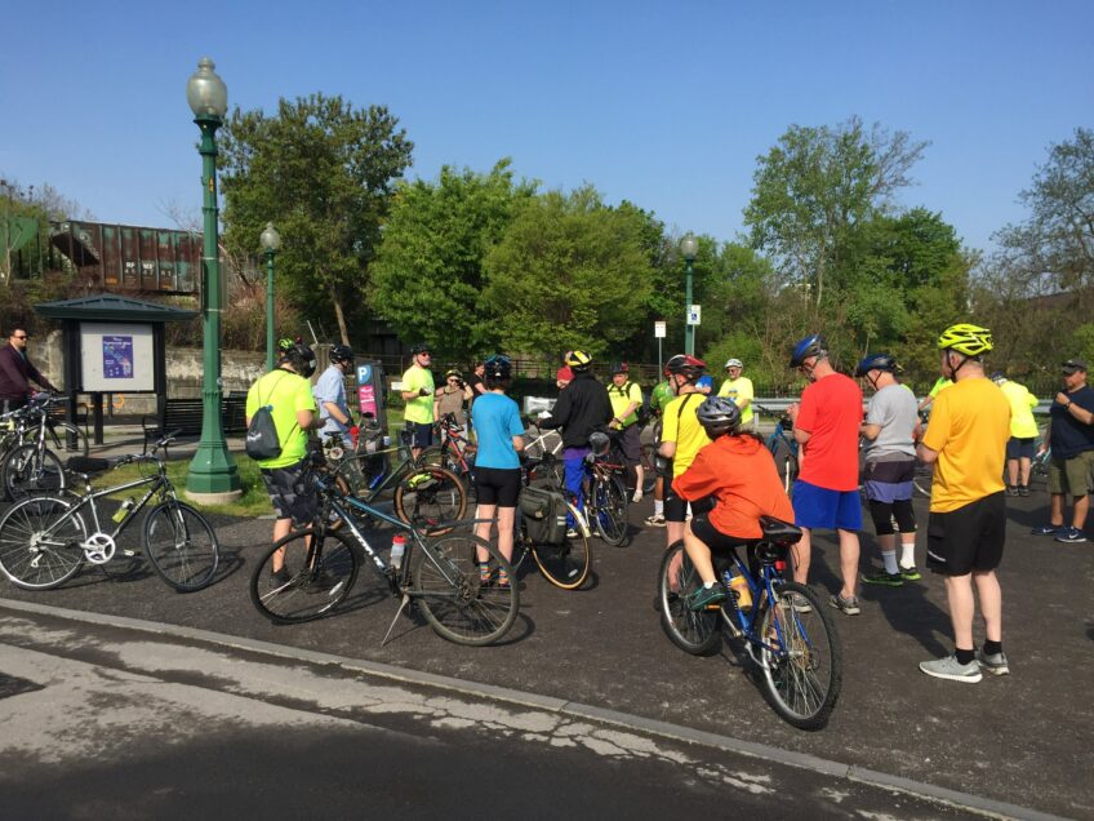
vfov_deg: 48.2
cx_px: 547
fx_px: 917
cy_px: 410
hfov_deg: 61.7
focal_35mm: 29
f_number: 2.2
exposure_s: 1/1319
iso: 32
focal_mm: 4.15
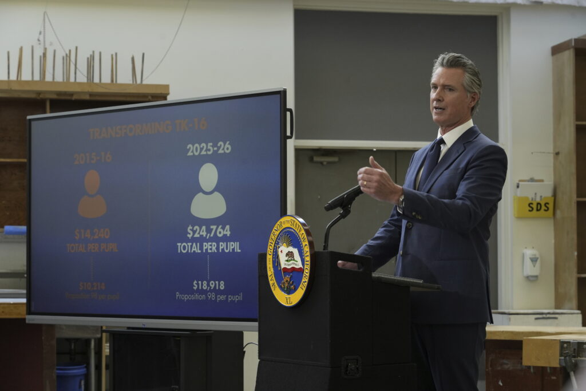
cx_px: 293
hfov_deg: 22.6
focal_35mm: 90
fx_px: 1465
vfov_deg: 15.2
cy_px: 196
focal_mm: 90
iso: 2500
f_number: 7.1
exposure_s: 1/250
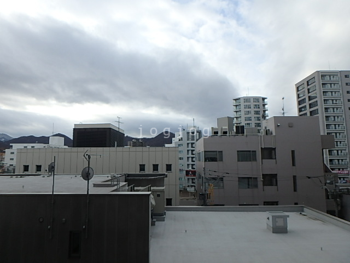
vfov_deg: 63.4
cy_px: 132
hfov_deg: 79.0
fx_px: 212
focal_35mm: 21
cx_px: 175
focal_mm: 3.7
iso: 125
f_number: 3.5
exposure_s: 1/1000
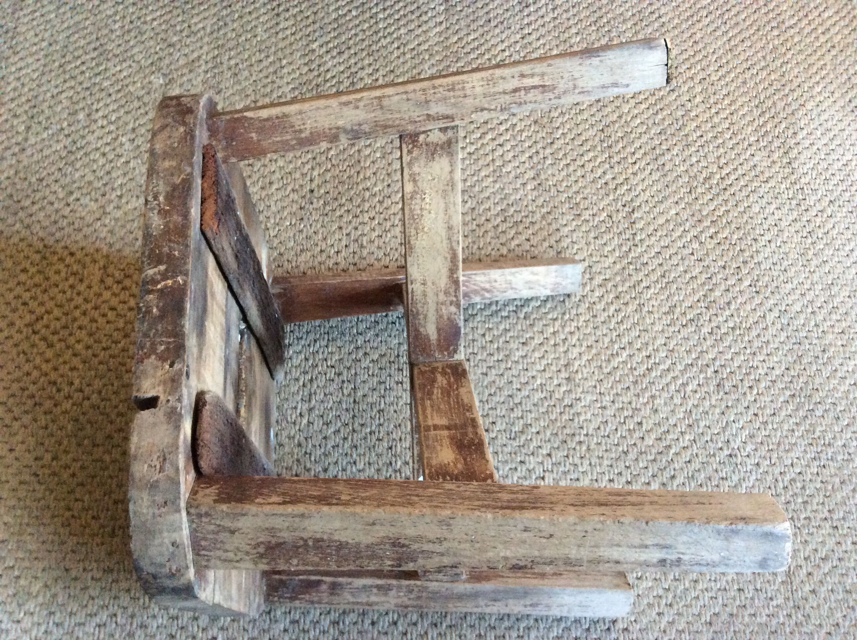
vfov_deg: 44.1
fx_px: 791
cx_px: 428
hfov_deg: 56.9
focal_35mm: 32
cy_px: 320
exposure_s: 1/20
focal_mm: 3.3
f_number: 2.4
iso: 320
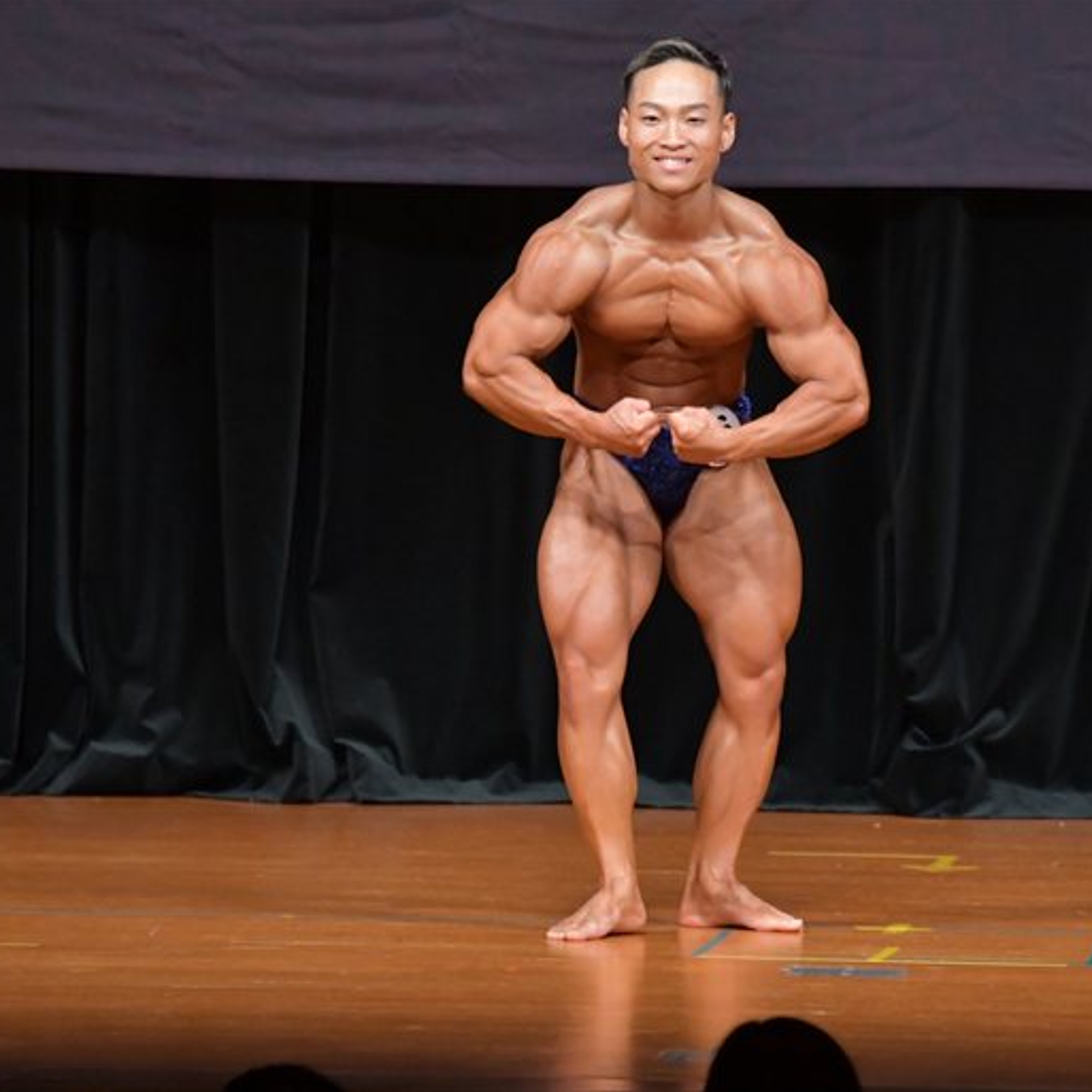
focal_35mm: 404
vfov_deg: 4.3
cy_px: 545
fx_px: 14419
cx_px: 597
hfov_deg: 4.3
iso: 5000
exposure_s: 1/400
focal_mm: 210
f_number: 5.6
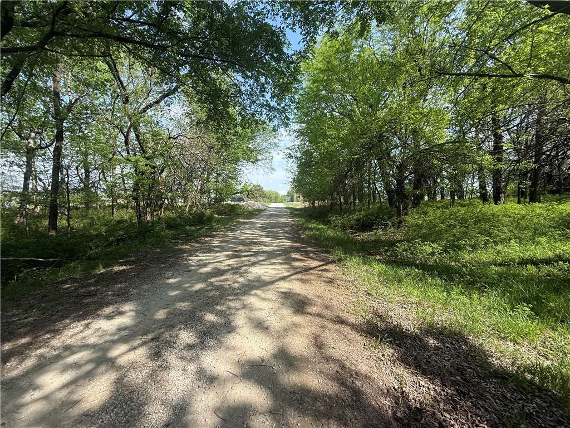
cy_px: 214
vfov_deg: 85.7
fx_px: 231
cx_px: 285
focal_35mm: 14
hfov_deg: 102.1
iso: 50
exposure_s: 1/686
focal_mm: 2.22
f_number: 2.2
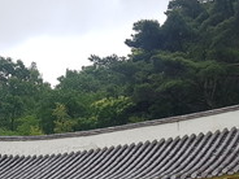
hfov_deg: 23.0
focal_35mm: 85
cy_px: 259
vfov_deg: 16.1
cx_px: 108
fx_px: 587
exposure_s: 1/962
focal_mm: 4.3
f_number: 1.7
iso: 40
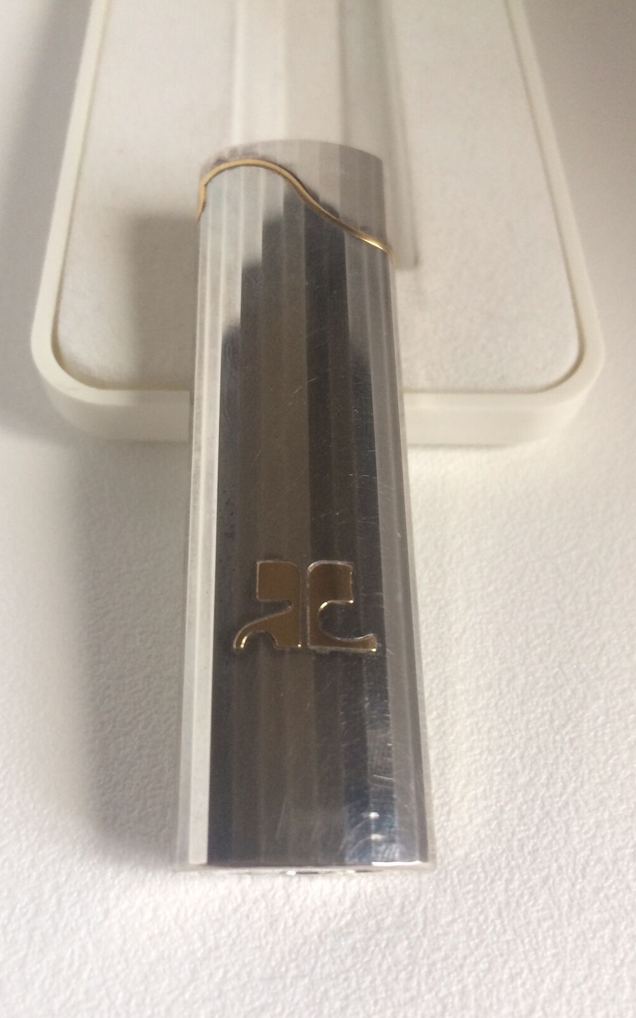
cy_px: 510
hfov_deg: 40.6
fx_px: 860
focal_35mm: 31
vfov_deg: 61.2
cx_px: 292
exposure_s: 1/33
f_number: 2.2
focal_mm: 4.15
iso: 64
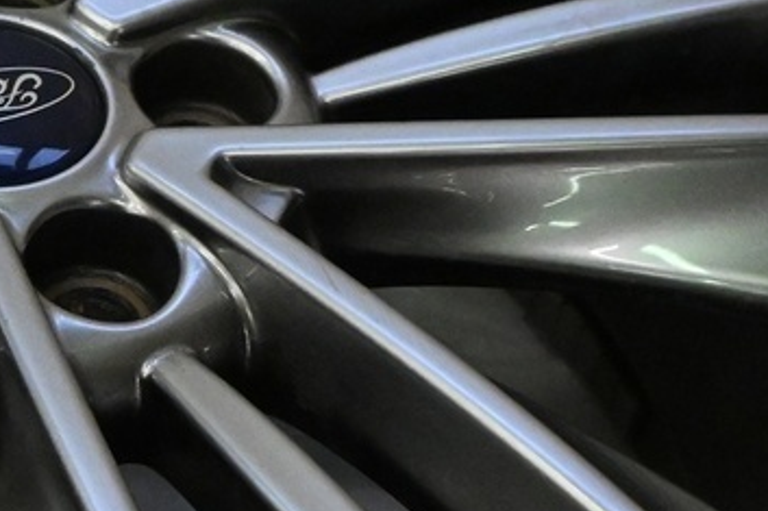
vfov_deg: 11.0
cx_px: 15
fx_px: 2644
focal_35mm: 124
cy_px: 200
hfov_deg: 16.2
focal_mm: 18
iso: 5000
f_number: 6.3
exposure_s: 1/640
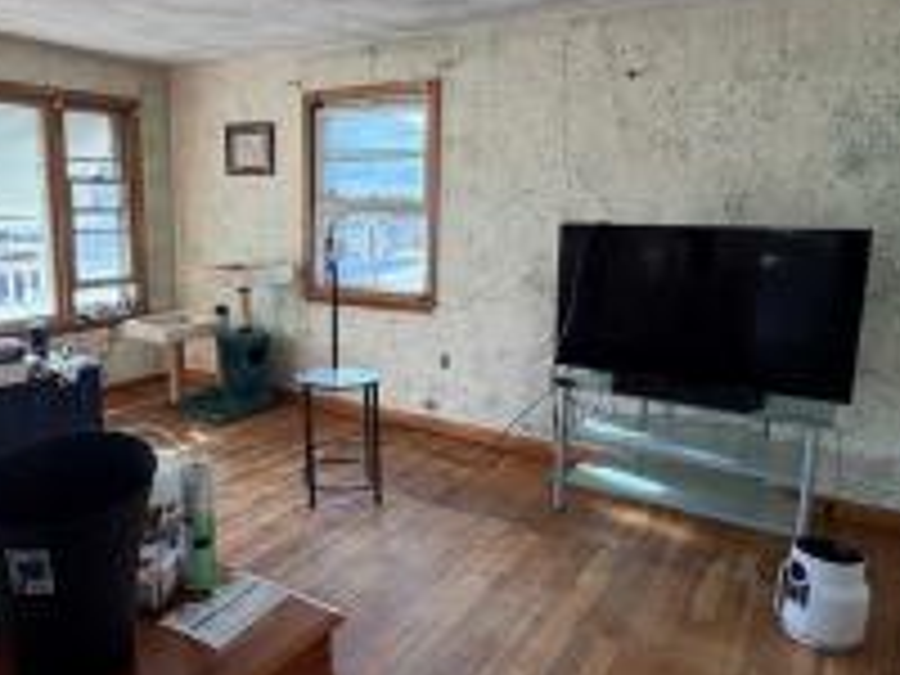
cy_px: 324
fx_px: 728
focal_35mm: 28
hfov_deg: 62.9
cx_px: 360
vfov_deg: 49.7
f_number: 2.2
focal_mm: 2.22
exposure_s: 1/121
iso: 100
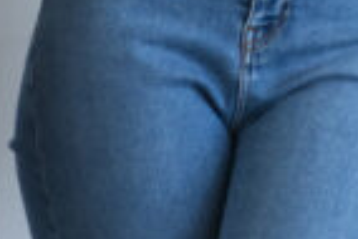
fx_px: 6092
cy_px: -321
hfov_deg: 3.3
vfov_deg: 2.2
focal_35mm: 612
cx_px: 691
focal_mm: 85
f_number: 3.2
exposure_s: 1/200
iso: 500
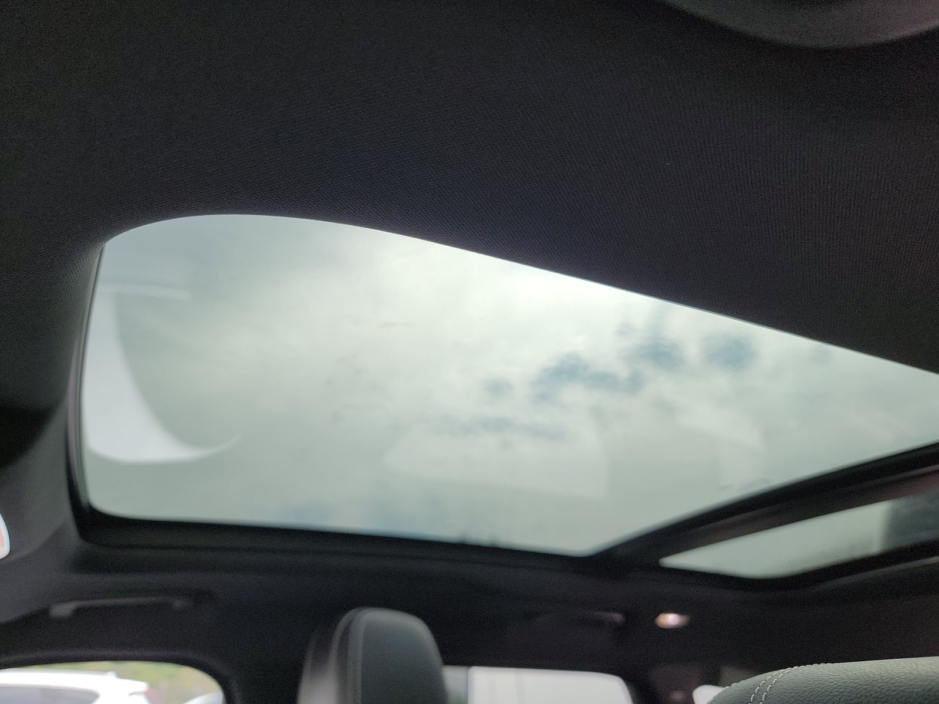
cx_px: 470
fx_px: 651
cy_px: 352
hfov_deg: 71.6
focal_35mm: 24
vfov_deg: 56.8
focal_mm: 6.7
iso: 79
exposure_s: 1/119
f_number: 1.8
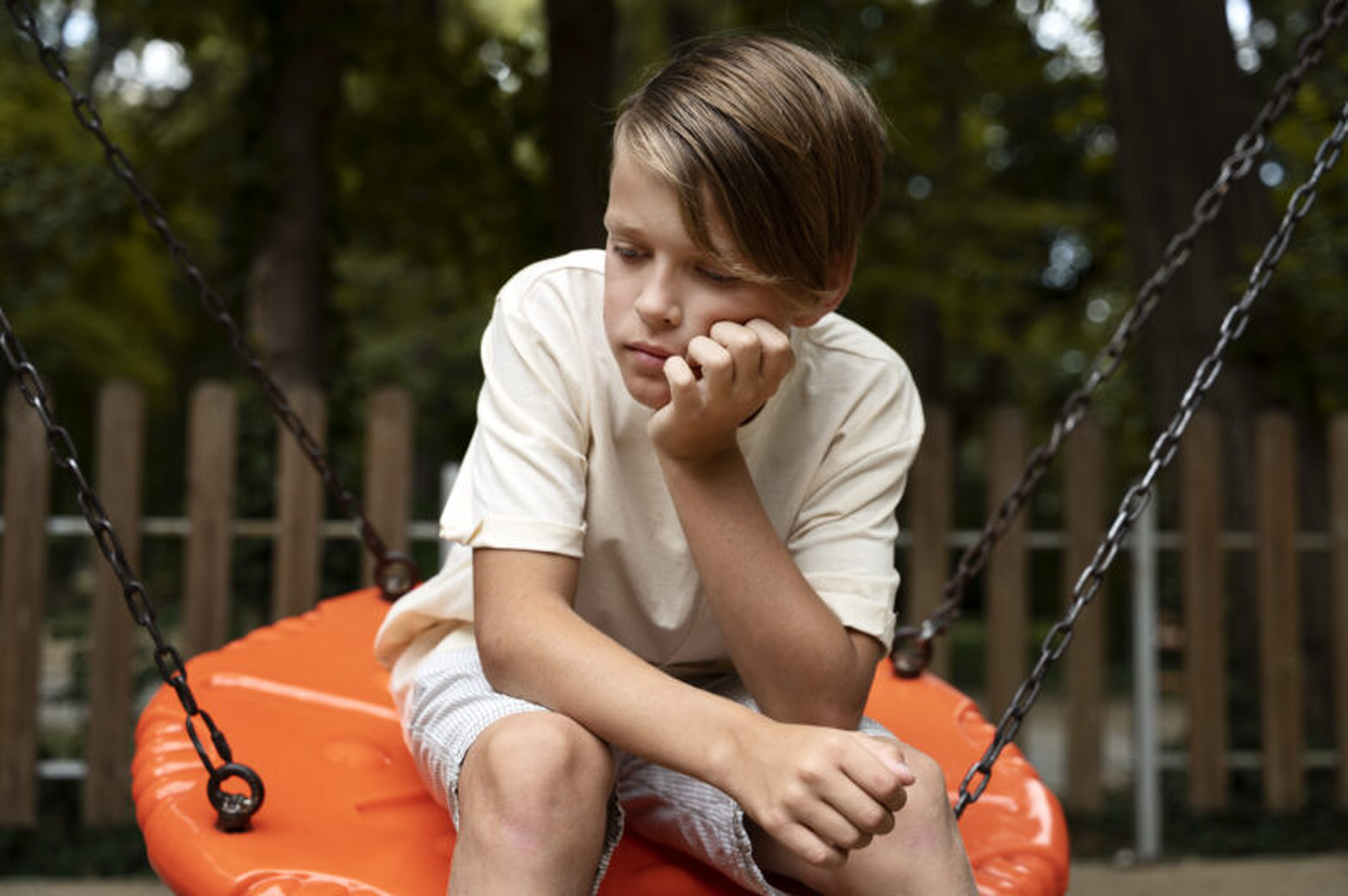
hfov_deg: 34.5
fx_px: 2170
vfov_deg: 23.3
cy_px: 448
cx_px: 674
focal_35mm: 58
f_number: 3.5
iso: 250
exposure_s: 1/250
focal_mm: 58
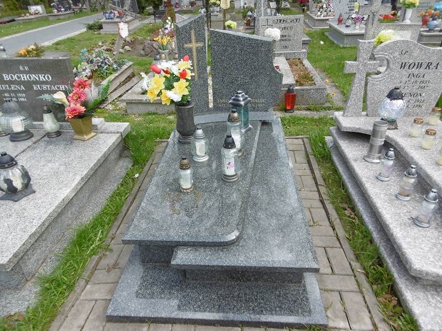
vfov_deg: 56.8
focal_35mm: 24
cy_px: 166
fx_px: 306
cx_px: 221
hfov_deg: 71.6
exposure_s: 1/400
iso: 100
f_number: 3.1
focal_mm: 4.3
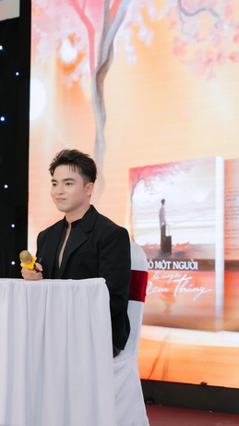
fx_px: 1252
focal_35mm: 111
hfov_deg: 10.9
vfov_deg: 19.3
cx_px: 51
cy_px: 212
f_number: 2.8
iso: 400
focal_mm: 70
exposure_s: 1/100
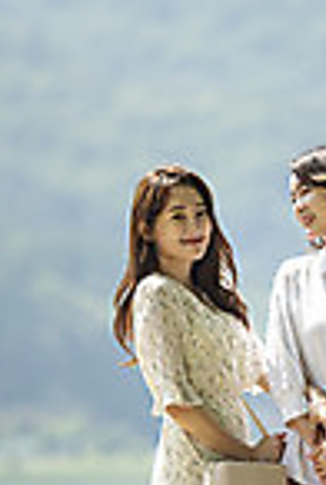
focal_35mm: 437
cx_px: 185
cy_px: 226
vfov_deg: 4.7
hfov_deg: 3.2
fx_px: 5908
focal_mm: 160
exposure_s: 1/2000
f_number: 2.8
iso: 100
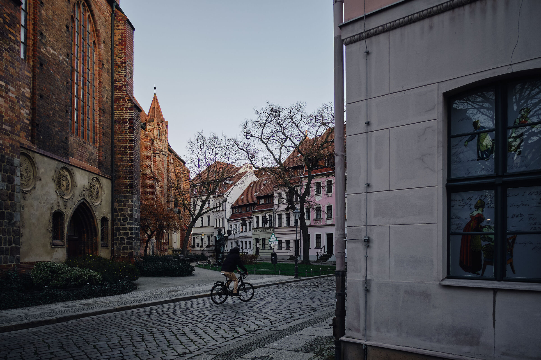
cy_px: 180
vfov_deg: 47.9
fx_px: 406
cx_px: 270
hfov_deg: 67.4
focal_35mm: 27
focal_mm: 18
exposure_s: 1/160
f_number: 4
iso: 320
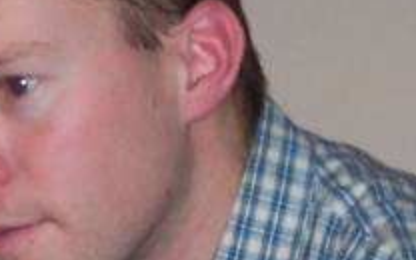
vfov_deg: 5.3
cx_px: 64
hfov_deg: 8.5
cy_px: 252
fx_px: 2800
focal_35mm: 247
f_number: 3.4
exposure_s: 1/45
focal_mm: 10.7
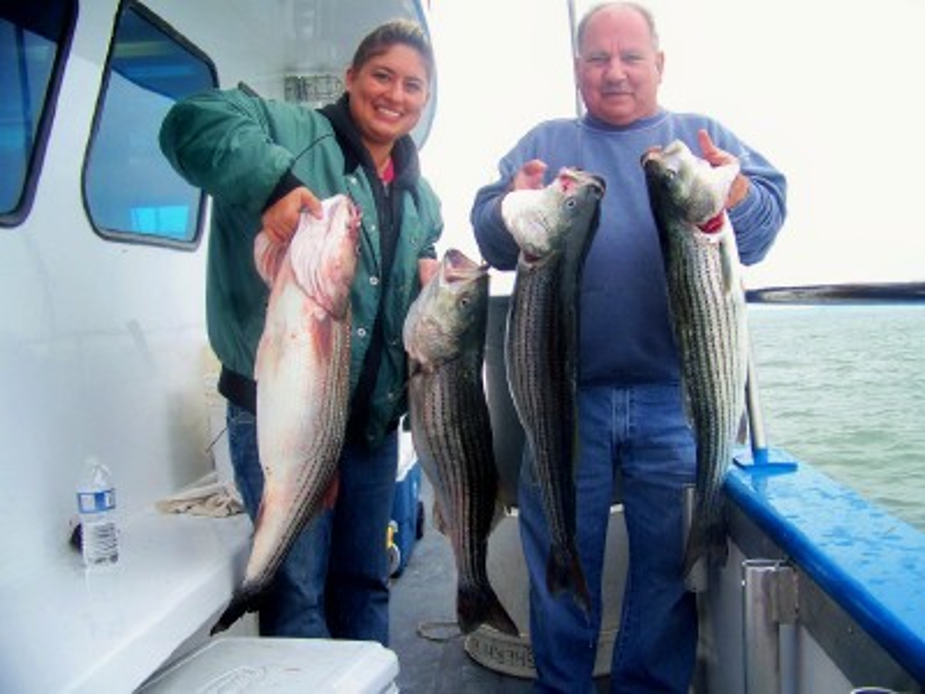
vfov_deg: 39.7
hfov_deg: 51.4
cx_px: 462
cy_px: 347
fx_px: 962
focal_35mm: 36
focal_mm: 5.85
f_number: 2.8
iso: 64
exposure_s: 1/320
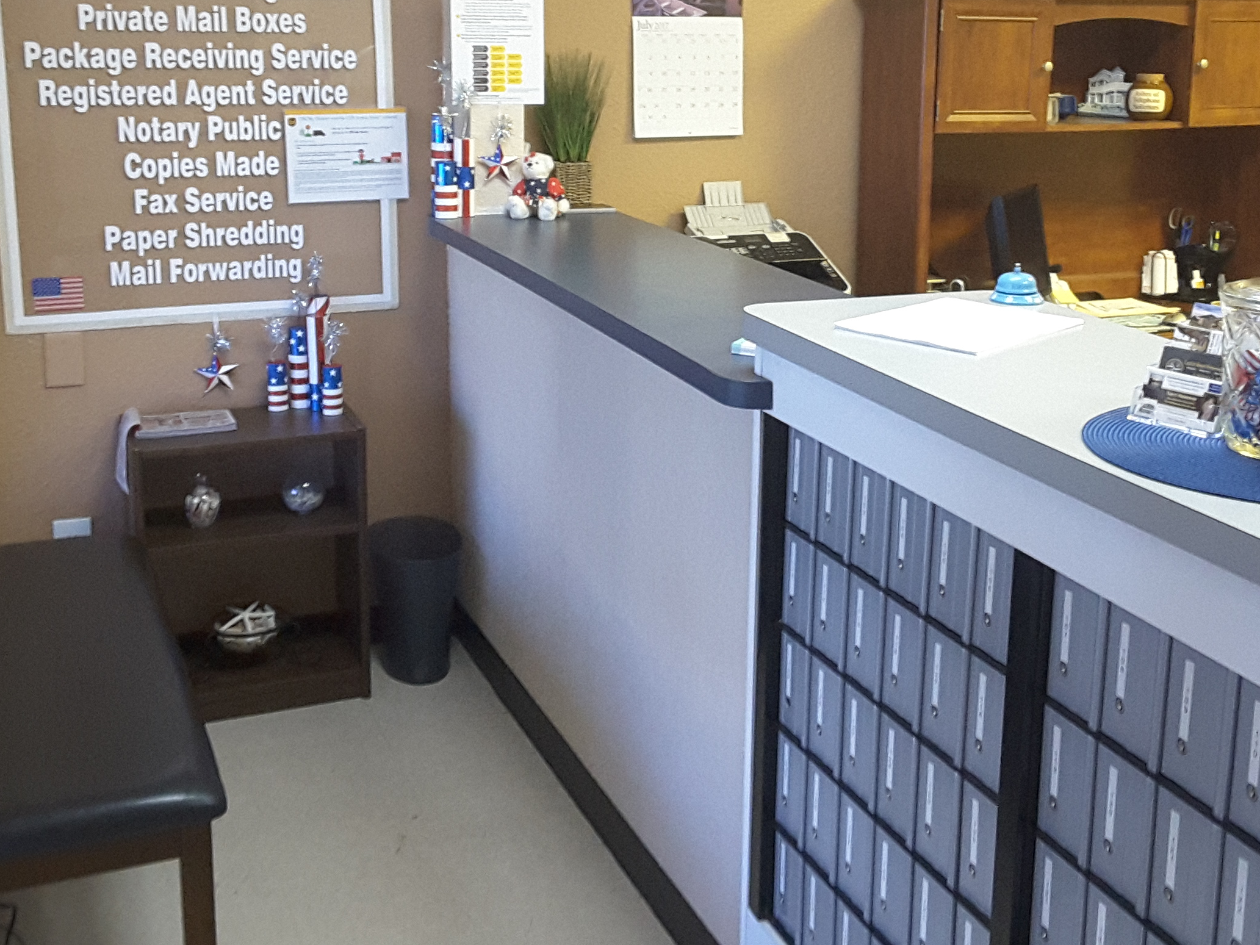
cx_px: 735
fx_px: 1784
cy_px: 296
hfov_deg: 38.8
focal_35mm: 49
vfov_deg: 29.4
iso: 250
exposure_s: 1/24
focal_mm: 2.9
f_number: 1.9
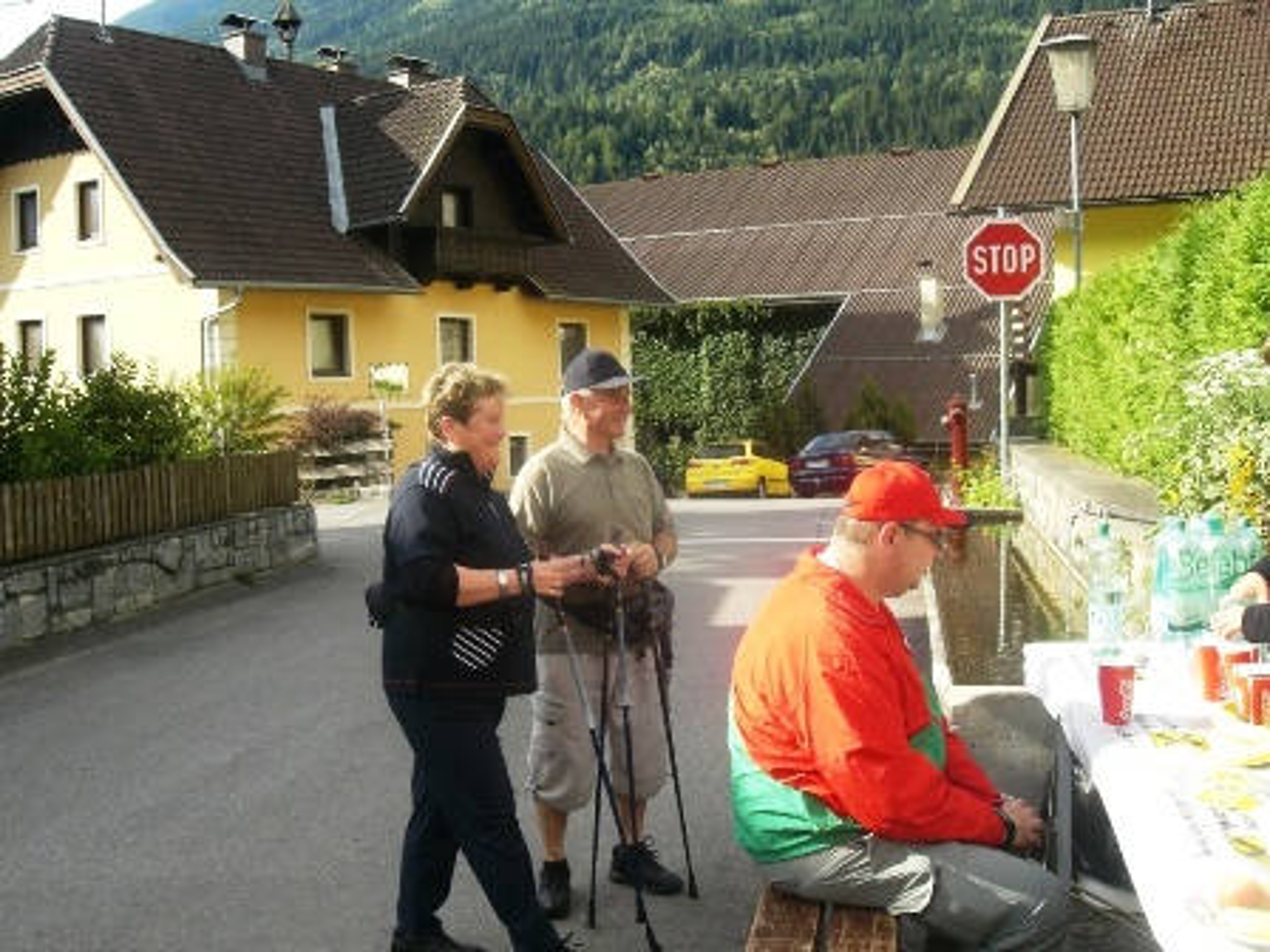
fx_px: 1394
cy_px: 476
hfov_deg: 49.0
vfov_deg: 37.7
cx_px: 635
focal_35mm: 38
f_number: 4.4
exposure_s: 1/200
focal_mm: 6.3
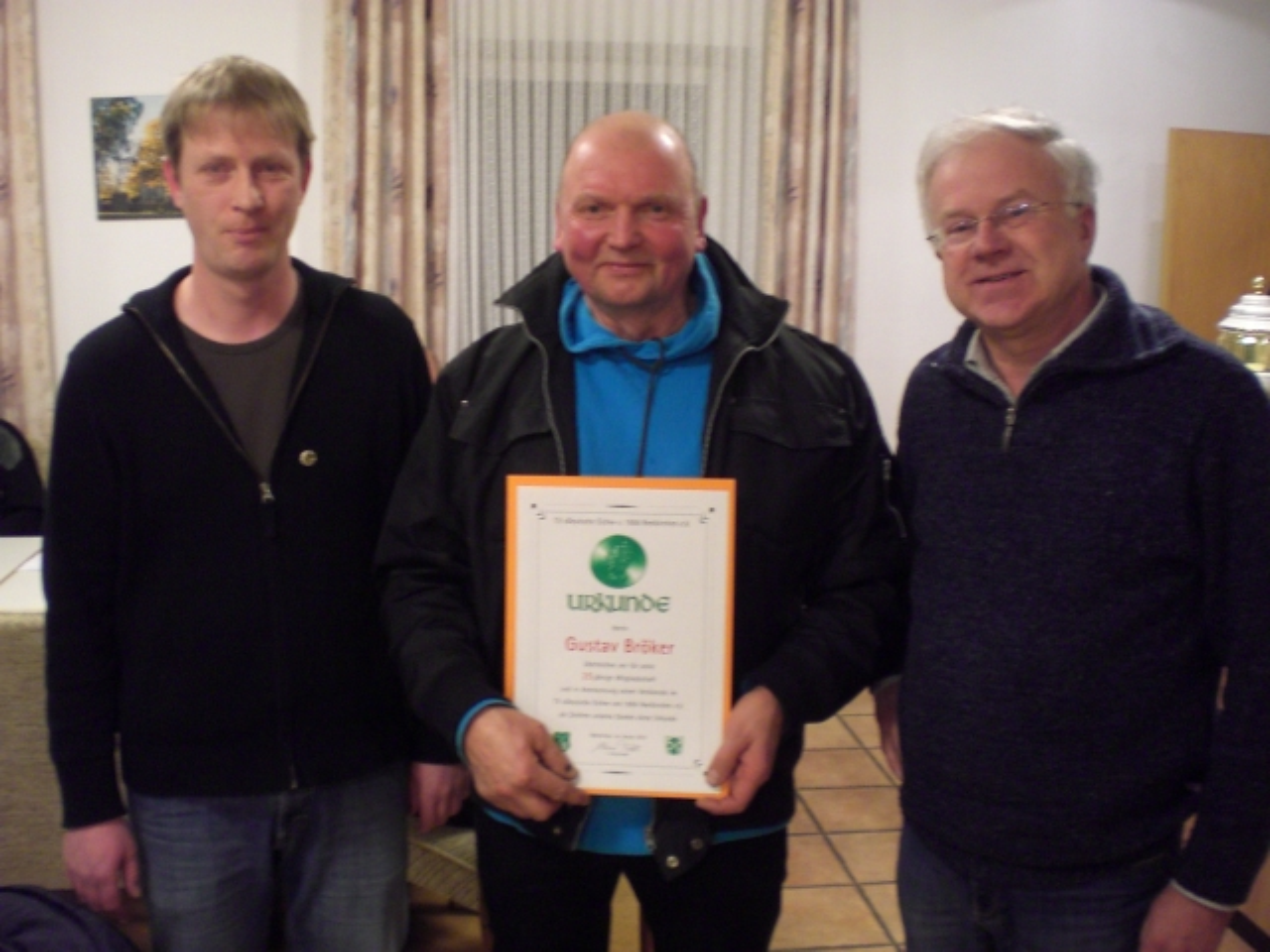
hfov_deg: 49.0
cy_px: 476
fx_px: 1394
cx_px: 635
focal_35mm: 38
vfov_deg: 37.7
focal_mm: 6.3
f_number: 3.1
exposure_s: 1/8
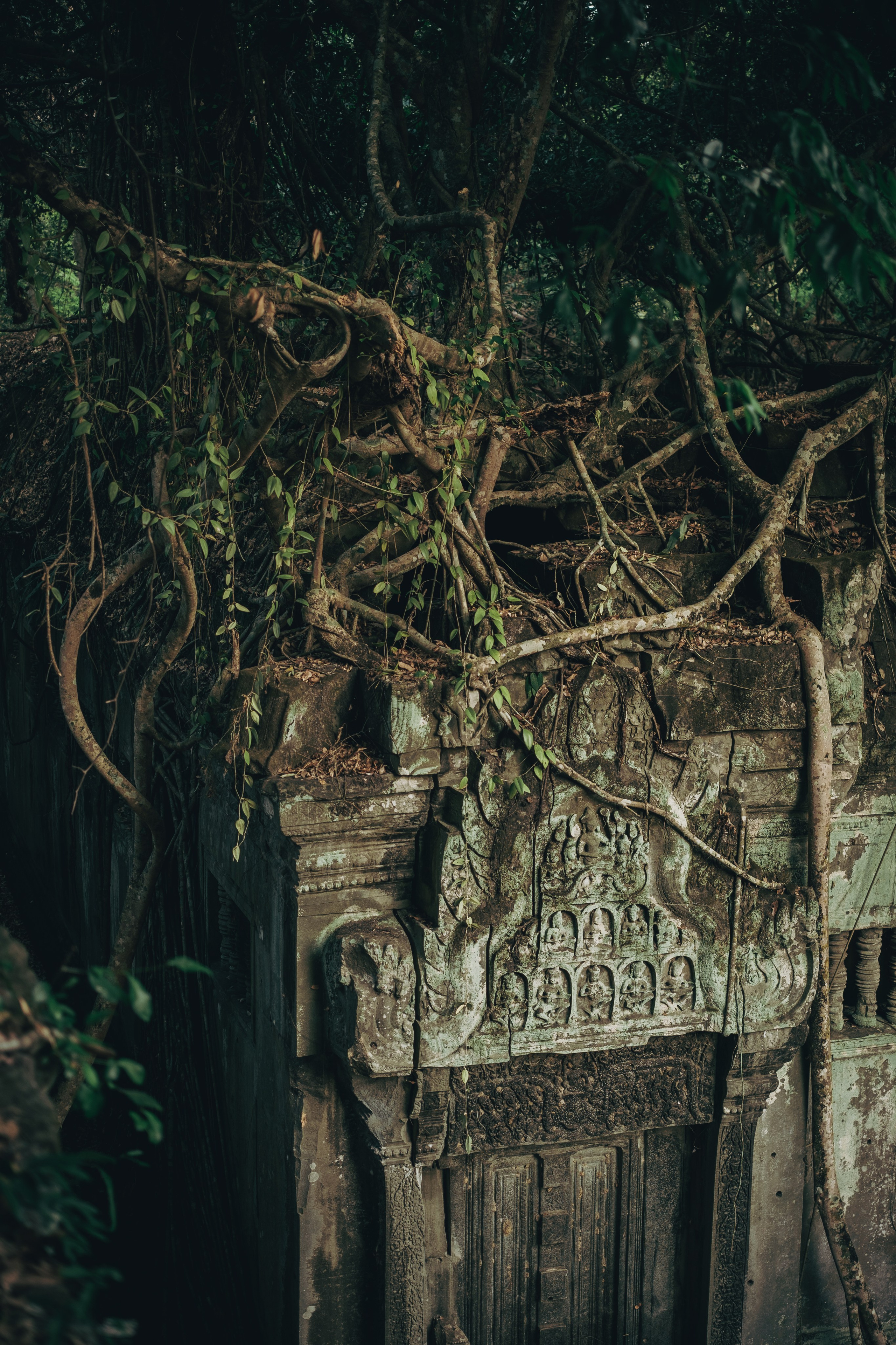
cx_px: 448
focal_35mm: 50
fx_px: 1867
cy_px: 672
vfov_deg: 39.6
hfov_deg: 27.0
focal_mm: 33
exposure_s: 1/320
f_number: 1.4
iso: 160
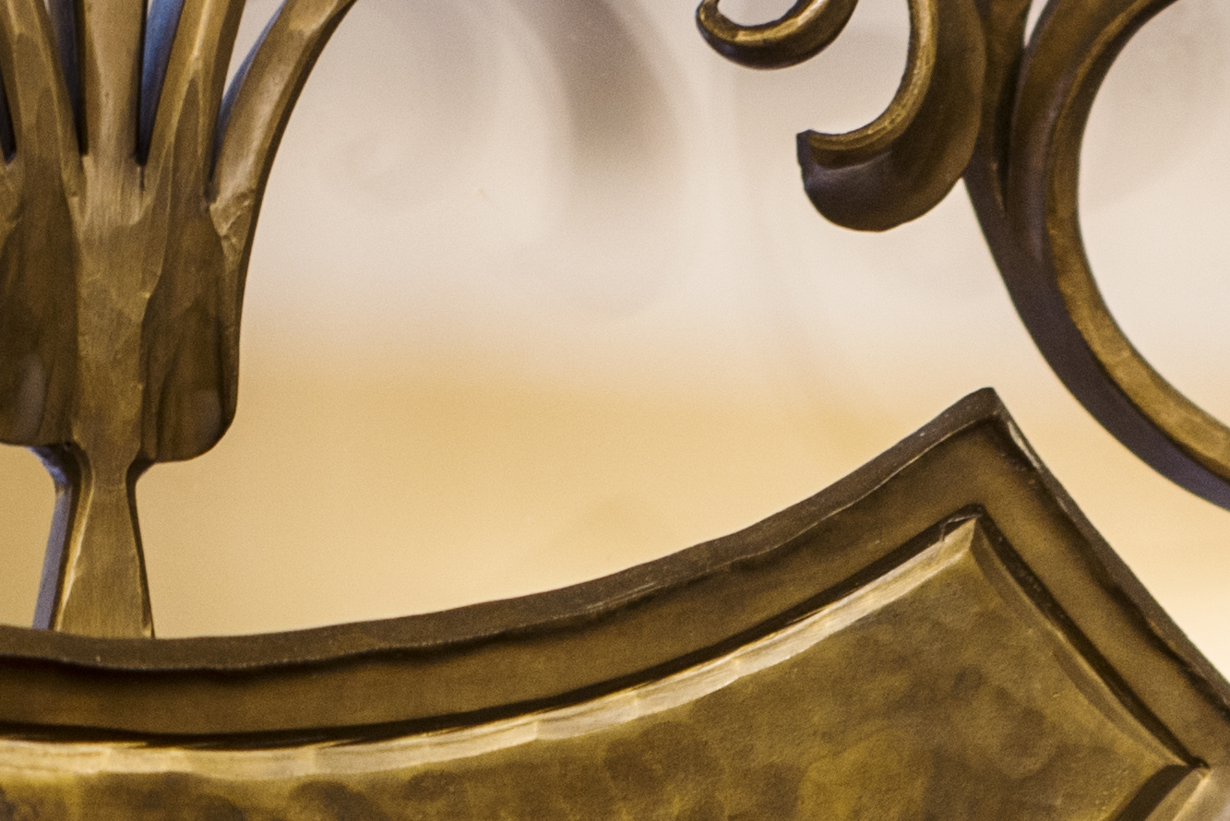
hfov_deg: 7.4
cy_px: 1749
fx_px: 9434
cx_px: 1072
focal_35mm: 276
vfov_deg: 4.9
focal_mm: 50
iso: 200
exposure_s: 1/15
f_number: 2.5
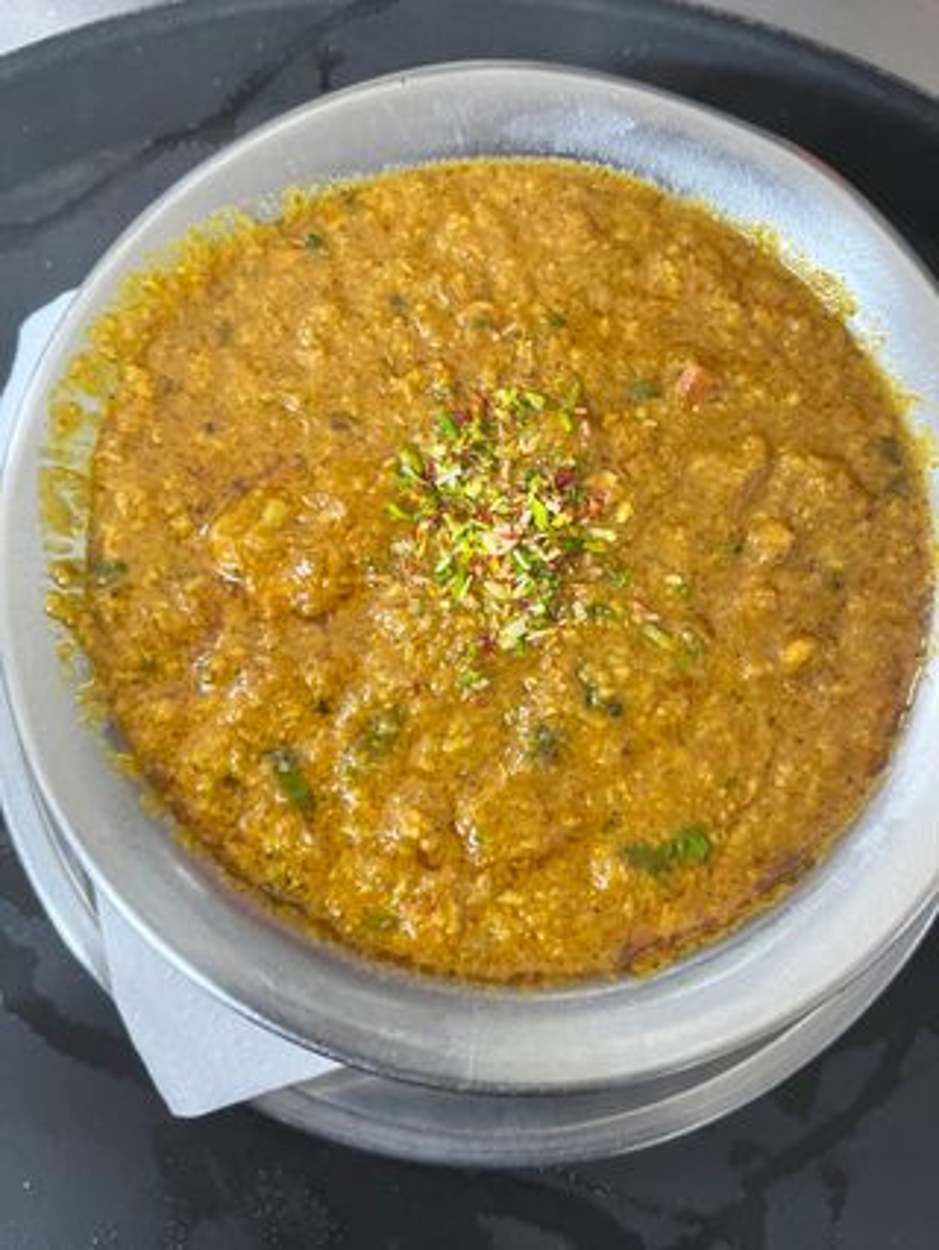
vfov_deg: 67.3
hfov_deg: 53.1
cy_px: 625
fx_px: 939
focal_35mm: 26
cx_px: 470
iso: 400
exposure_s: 1/33
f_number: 1.6
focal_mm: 5.1
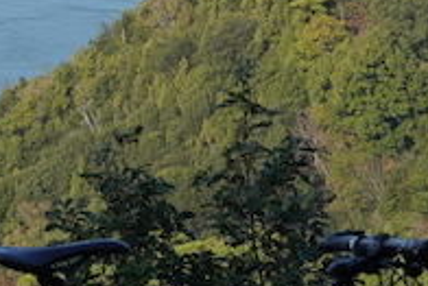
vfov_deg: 4.1
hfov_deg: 6.2
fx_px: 3957
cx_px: -96
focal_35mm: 333
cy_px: -200
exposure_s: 1/320
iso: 100
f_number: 5.6
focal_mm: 31
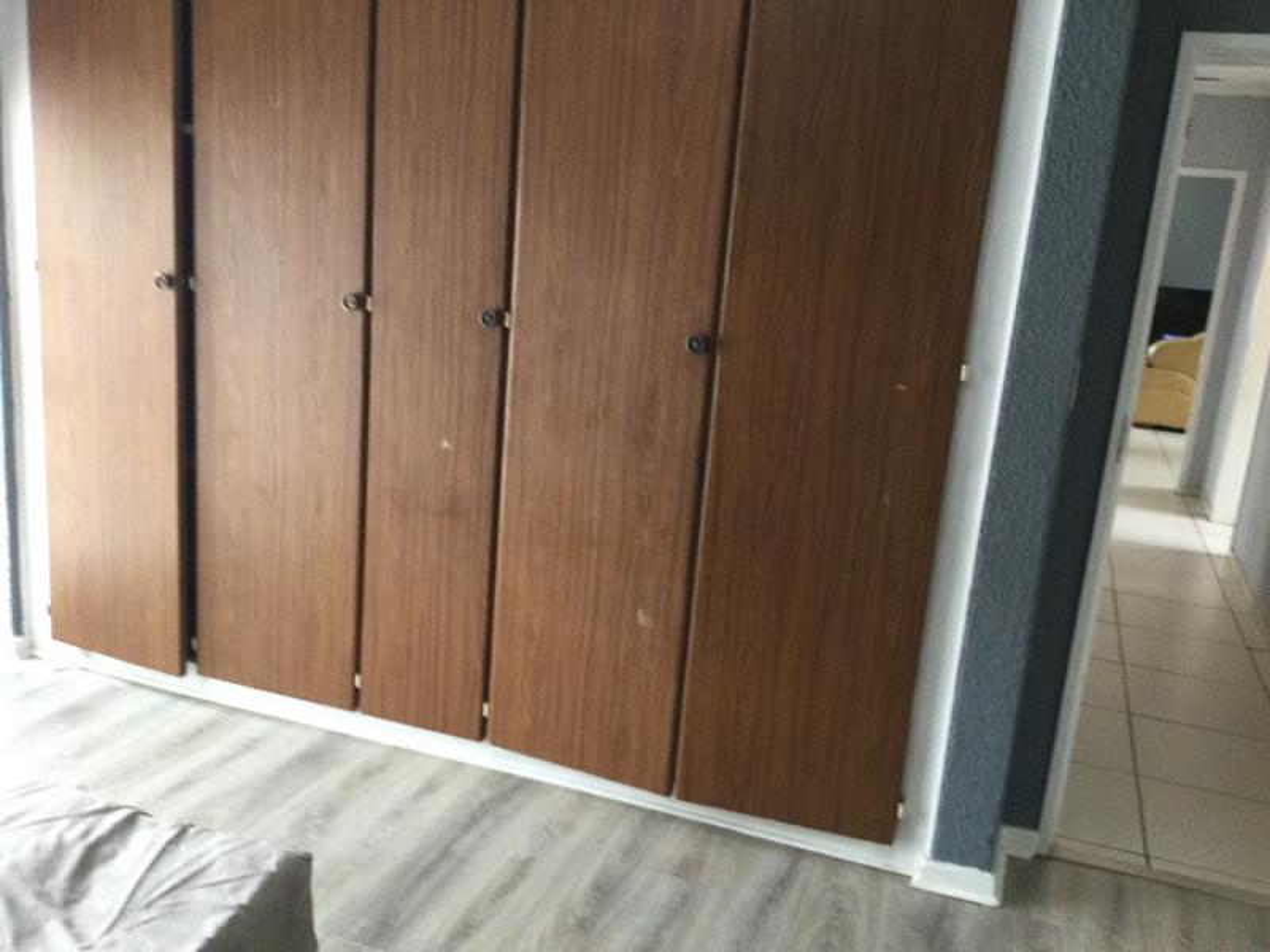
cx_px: 635
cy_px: 476
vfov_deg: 45.4
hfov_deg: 58.4
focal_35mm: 31
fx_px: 1137
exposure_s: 1/33
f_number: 2.4
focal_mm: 3.3
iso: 160
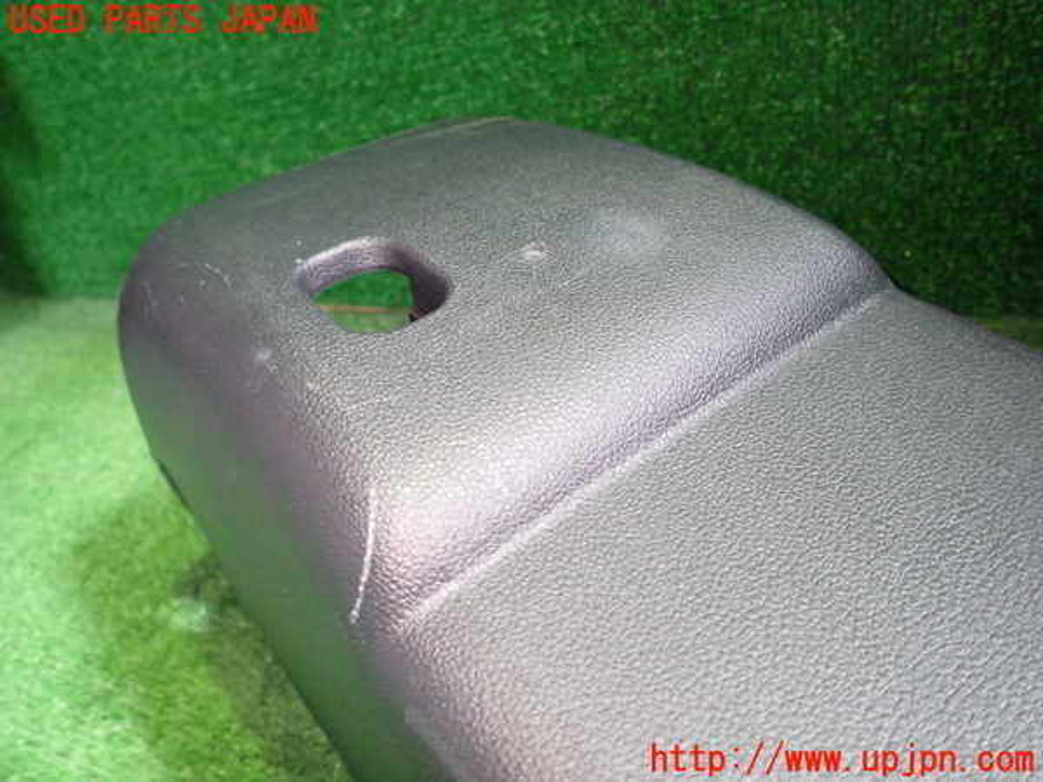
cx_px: 522
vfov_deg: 54.9
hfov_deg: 69.4
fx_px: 753
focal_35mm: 25
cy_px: 391
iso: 500
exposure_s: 1/30
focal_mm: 4.5
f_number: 2
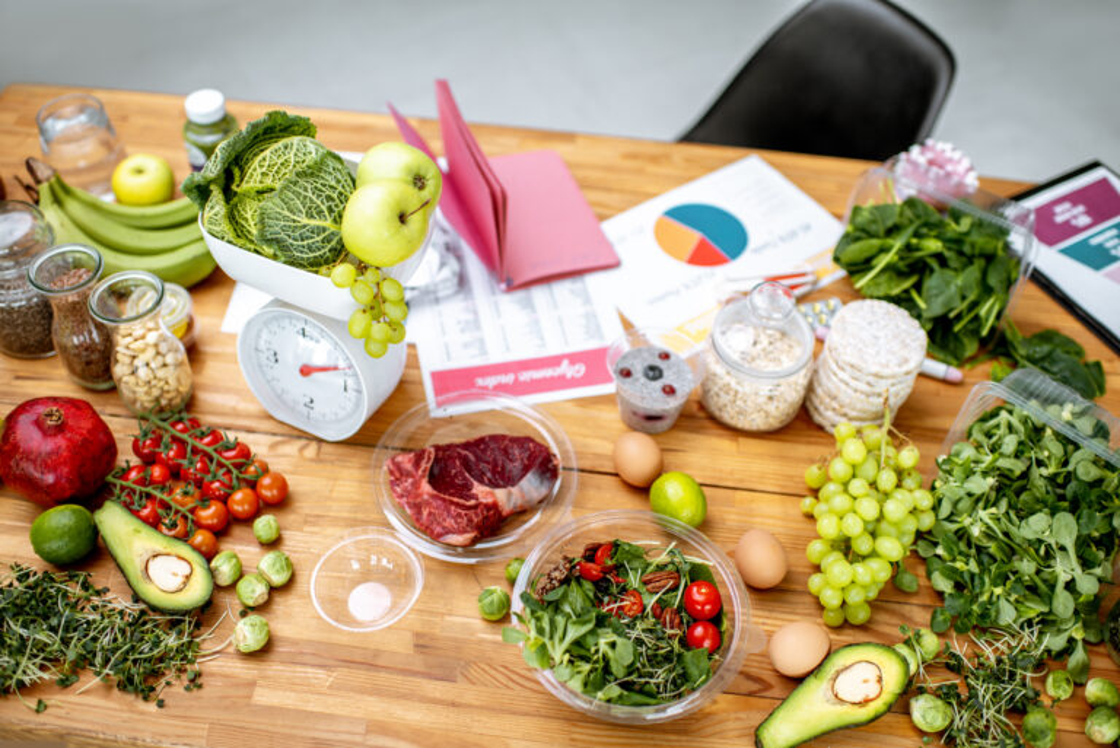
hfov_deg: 54.4
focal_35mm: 35
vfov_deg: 37.9
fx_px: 1089
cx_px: 560
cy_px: 374
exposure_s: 1/125
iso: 200
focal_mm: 35
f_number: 2
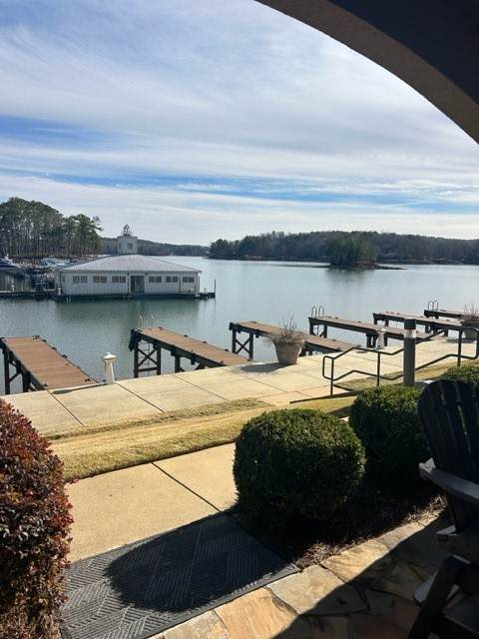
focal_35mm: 26
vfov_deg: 67.3
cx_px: 240
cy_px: 320
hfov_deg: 53.1
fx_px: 480
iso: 50
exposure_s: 1/6993
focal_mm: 5.7
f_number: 1.5
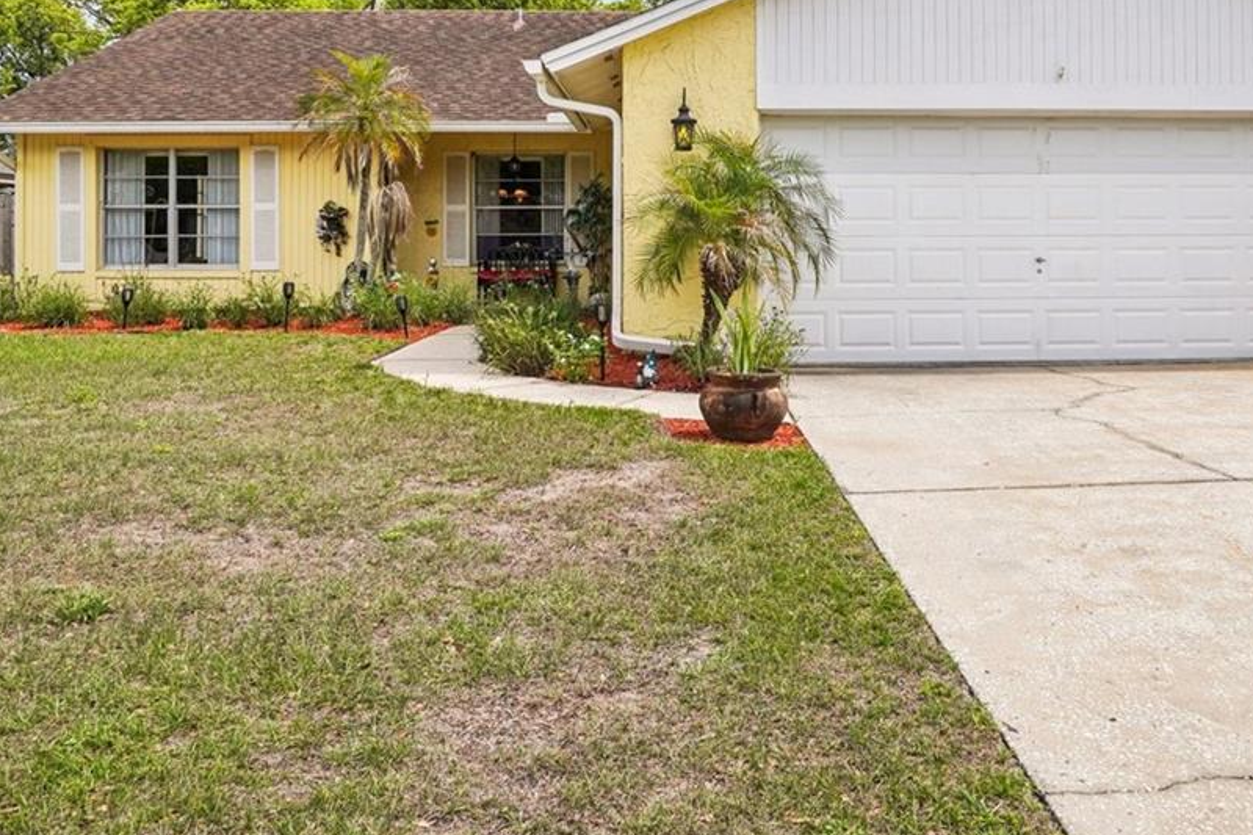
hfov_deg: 61.8
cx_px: 699
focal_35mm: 30
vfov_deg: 42.5
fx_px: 1044
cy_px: 227
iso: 100
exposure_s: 1/250
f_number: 8
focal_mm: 10
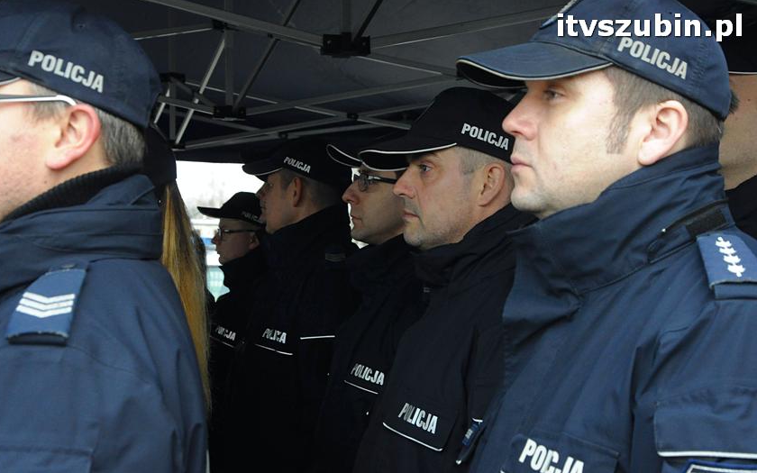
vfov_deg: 18.7
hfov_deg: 29.6
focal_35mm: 70
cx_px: 377
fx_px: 1434
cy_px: 253
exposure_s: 1/60
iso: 1600
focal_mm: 45
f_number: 8
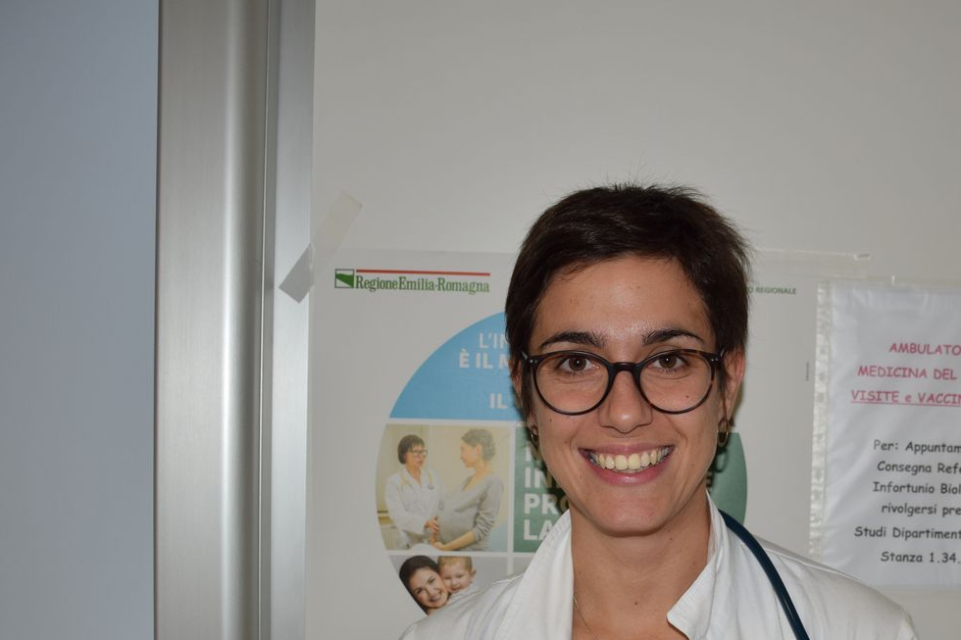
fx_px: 1308
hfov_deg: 39.5
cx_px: 695
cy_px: 521
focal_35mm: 49
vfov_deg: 26.9
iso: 100
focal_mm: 20
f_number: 3.5
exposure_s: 1/60
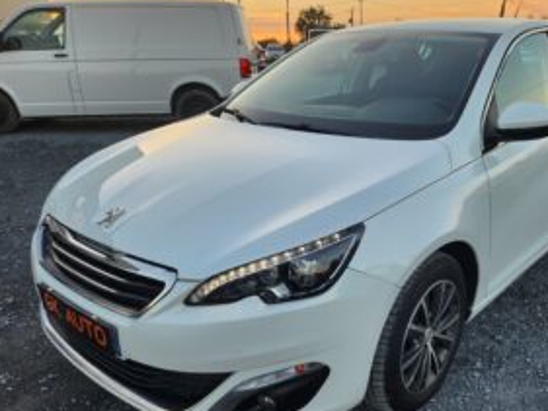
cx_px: 358
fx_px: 507
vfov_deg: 44.1
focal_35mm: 32
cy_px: 229
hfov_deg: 55.8
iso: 50
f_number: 1.8
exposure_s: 1/312
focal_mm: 5
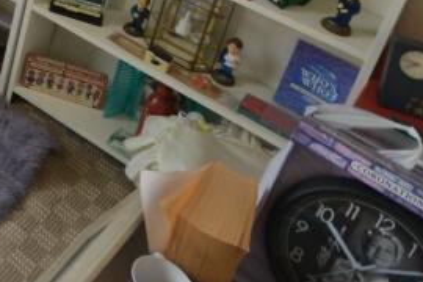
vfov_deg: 19.7
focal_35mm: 57
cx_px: -150
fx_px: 670
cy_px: -172
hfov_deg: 27.9
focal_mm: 10
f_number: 4
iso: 400
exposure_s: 1/60
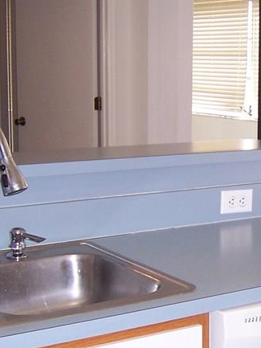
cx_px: 261
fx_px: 784
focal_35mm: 78
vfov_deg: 25.0
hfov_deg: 18.4
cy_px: 188
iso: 140
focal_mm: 5.5
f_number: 2.8
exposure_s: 1/60
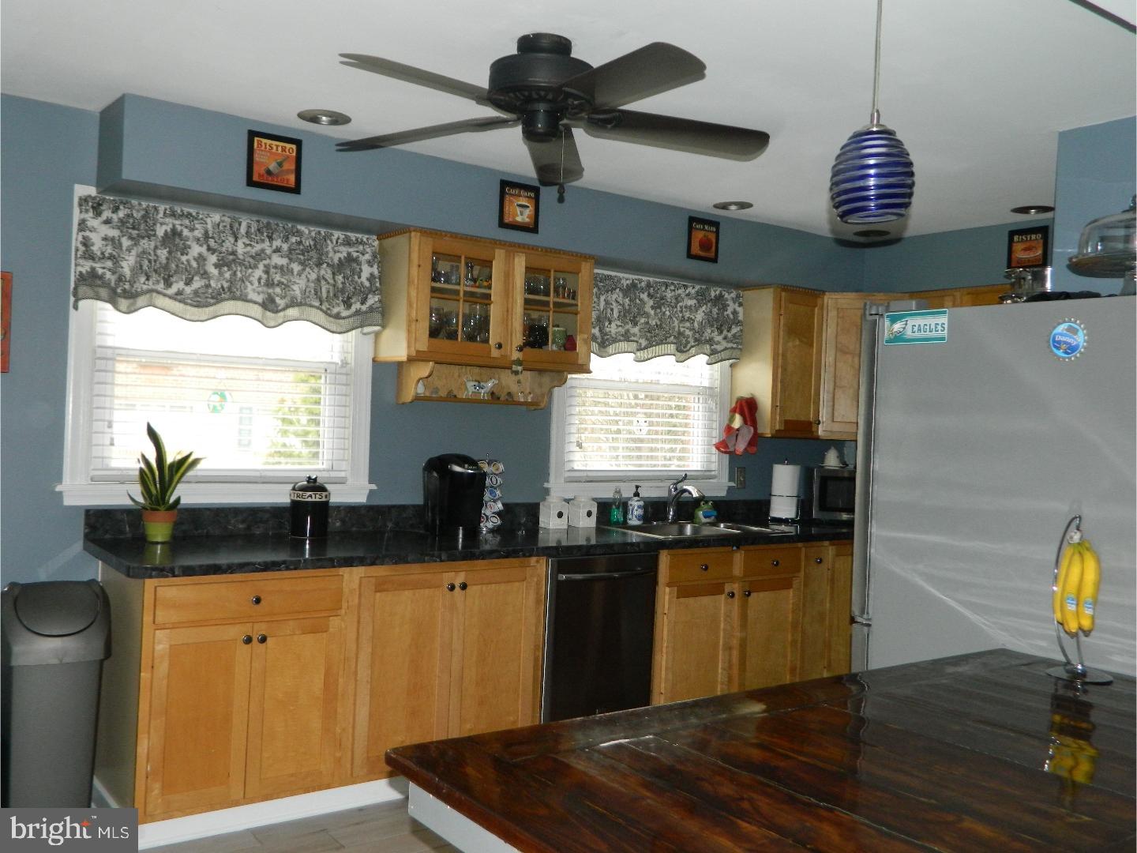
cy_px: 426
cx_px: 568
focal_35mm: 31
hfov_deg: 58.4
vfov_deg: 45.4
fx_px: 1018
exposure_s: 1/30
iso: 220
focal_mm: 5.6
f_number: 3.2
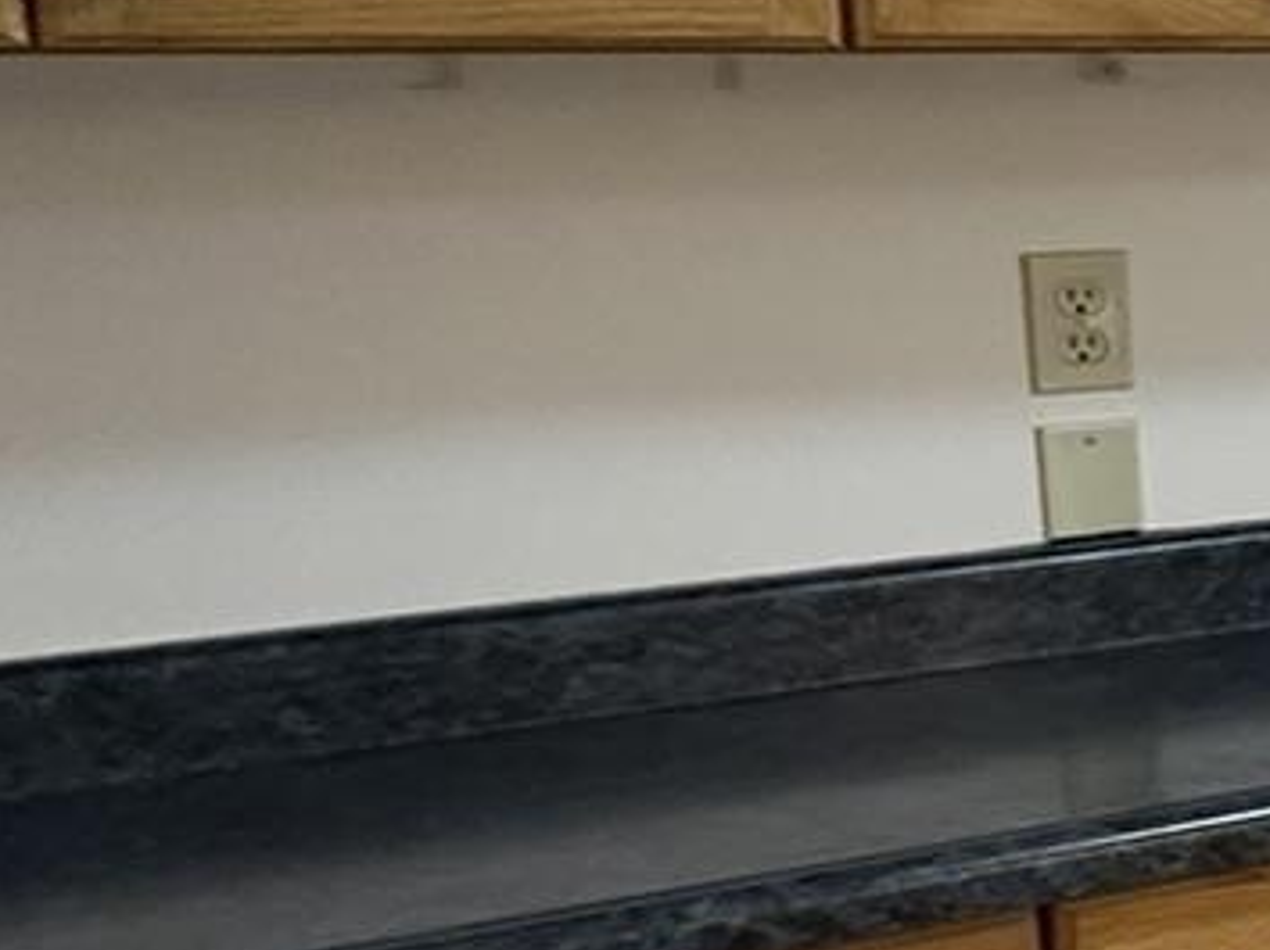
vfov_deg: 18.2
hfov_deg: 14.4
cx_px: 3143
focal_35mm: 81
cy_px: 348
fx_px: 2970
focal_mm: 2.22
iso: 250
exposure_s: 1/60
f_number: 2.2
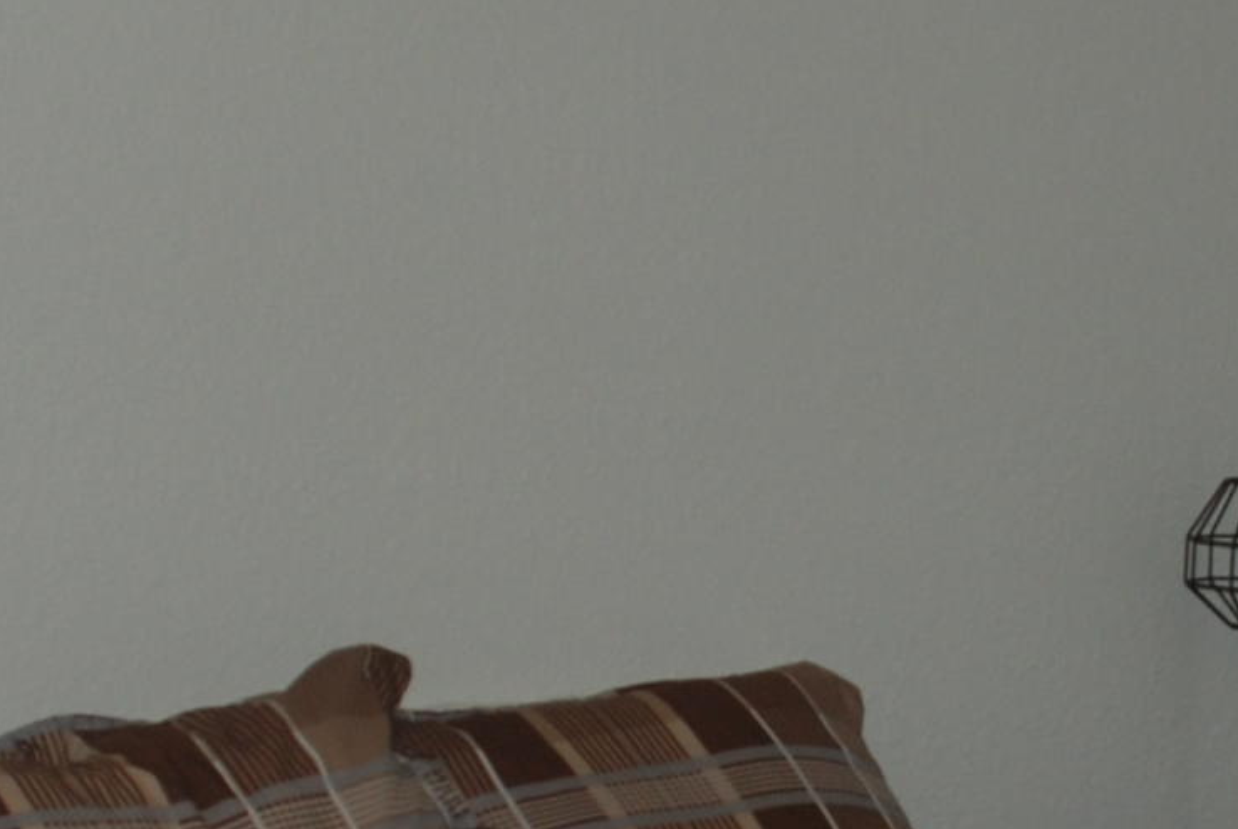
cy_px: 742
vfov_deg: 11.2
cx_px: 899
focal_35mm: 122
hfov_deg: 16.7
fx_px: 4200
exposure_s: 1/125
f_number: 3.8
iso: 250
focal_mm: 20
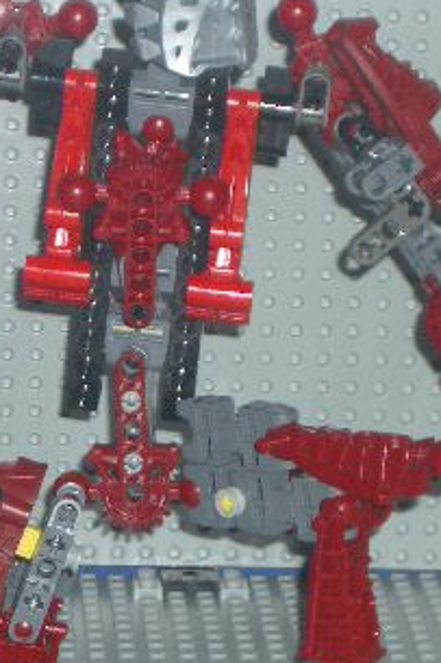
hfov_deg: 6.0
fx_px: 4212
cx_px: 113
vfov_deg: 9.0
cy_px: 361
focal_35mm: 229
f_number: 4.8
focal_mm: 17.4
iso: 100
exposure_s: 1/60
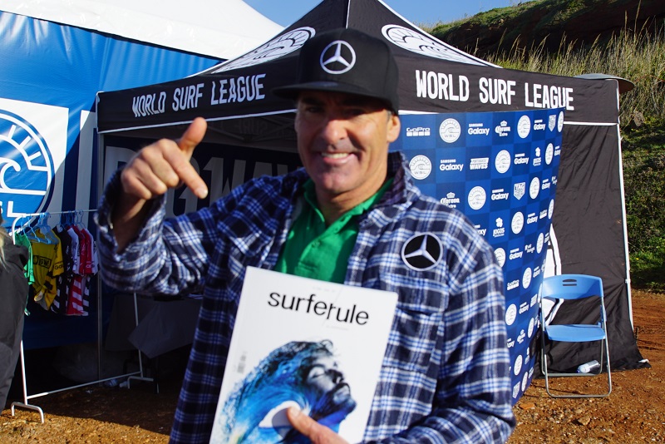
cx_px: 332
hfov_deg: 46.4
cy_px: 222
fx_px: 776
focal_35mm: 42
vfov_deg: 31.9
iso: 100
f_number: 10
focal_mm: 28
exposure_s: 1/250
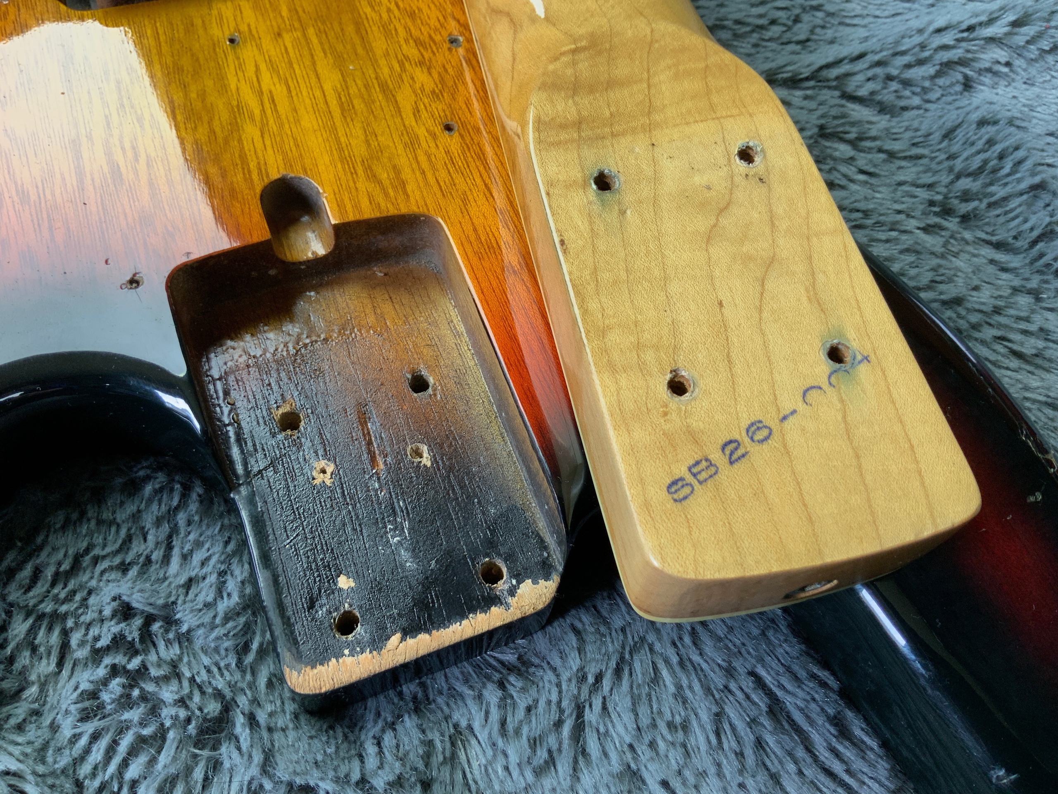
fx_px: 886
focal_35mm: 29
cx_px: 529
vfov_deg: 48.2
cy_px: 397
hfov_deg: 61.7
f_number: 1.8
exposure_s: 1/60
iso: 64
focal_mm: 3
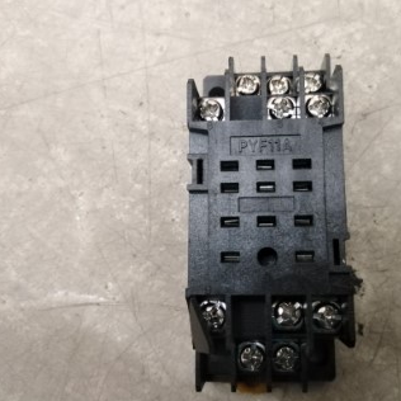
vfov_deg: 52.5
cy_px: 200
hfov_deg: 52.2
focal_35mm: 31
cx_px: 238
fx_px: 406
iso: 434
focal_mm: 3.59
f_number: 1.8
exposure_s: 1/20
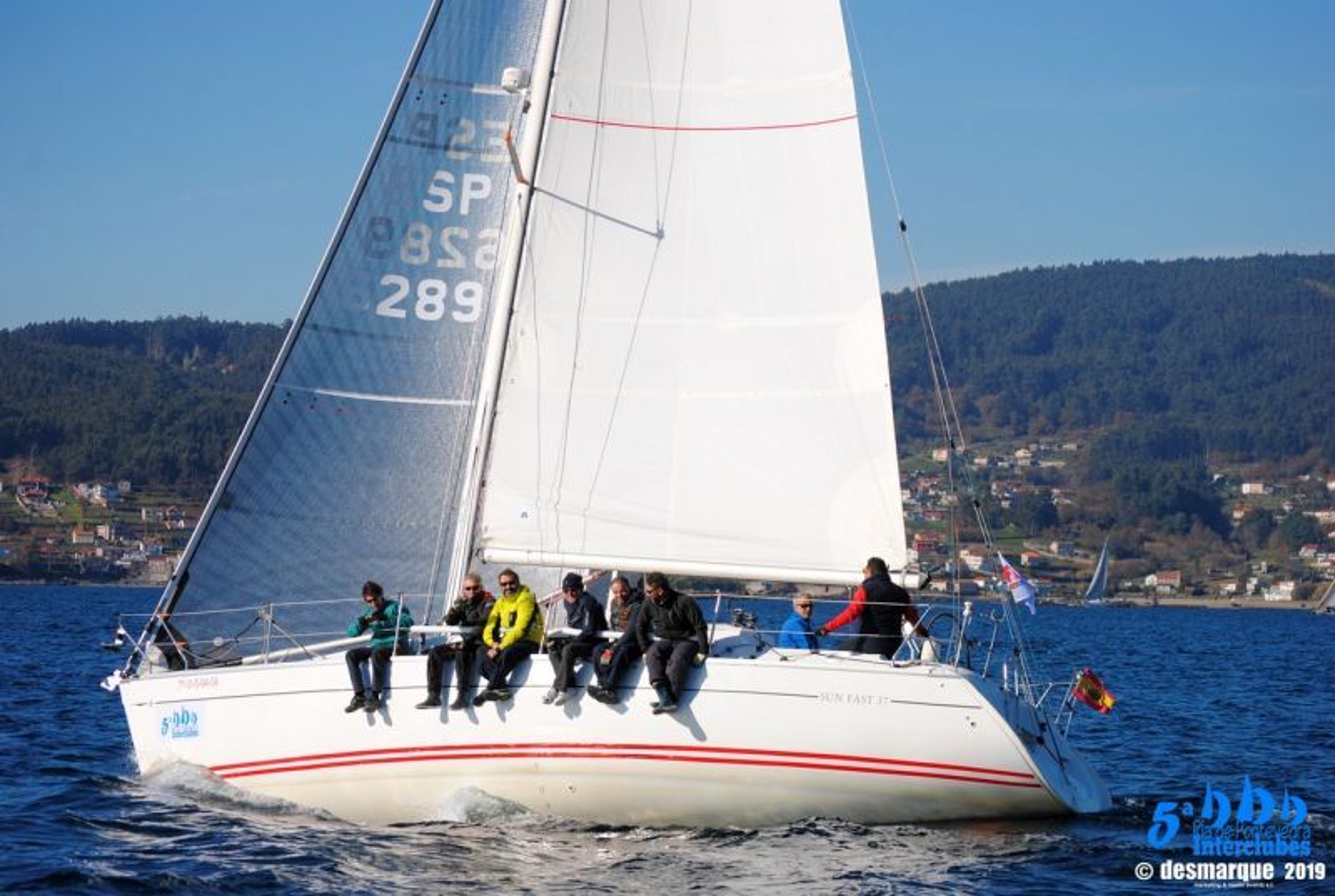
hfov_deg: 18.9
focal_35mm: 108
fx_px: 4013
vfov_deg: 12.7
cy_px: 448
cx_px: 668
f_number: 6.3
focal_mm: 72
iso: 100
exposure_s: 1/640
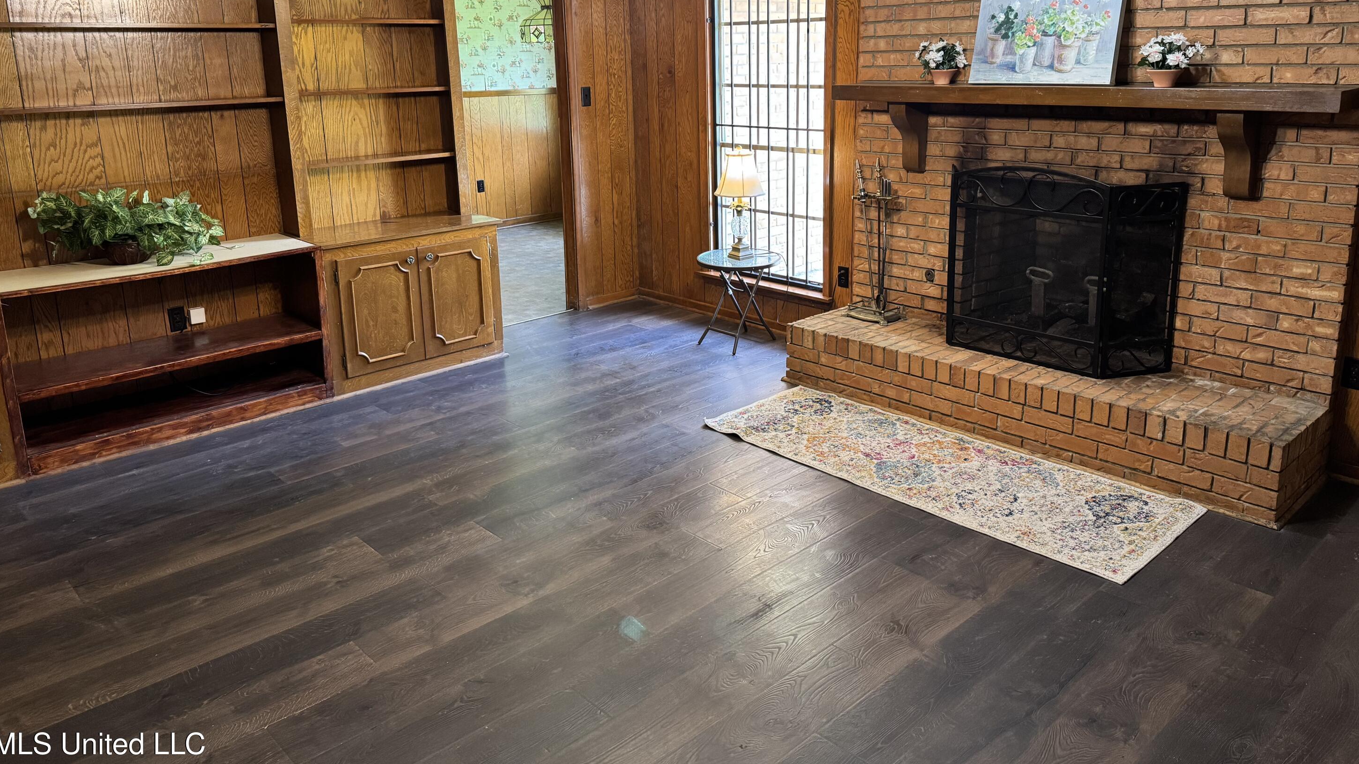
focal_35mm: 27
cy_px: 266
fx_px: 973
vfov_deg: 42.4
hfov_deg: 69.9
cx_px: 691
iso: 400
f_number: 1.78
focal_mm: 6.76
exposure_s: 1/60
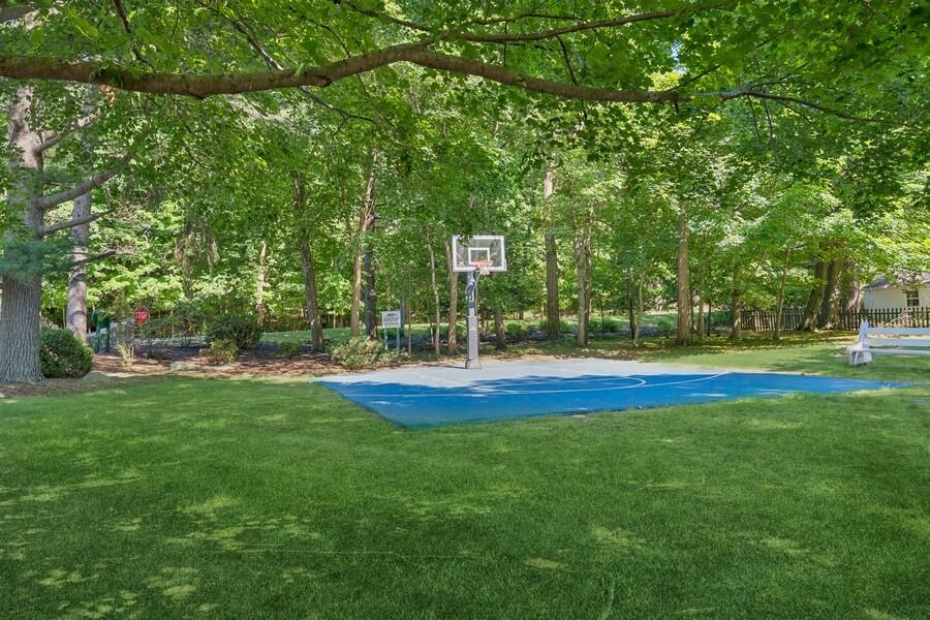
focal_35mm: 25
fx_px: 646
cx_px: 465
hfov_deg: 71.5
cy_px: 310
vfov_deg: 51.3
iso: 400
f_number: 8
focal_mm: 25
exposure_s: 1/60
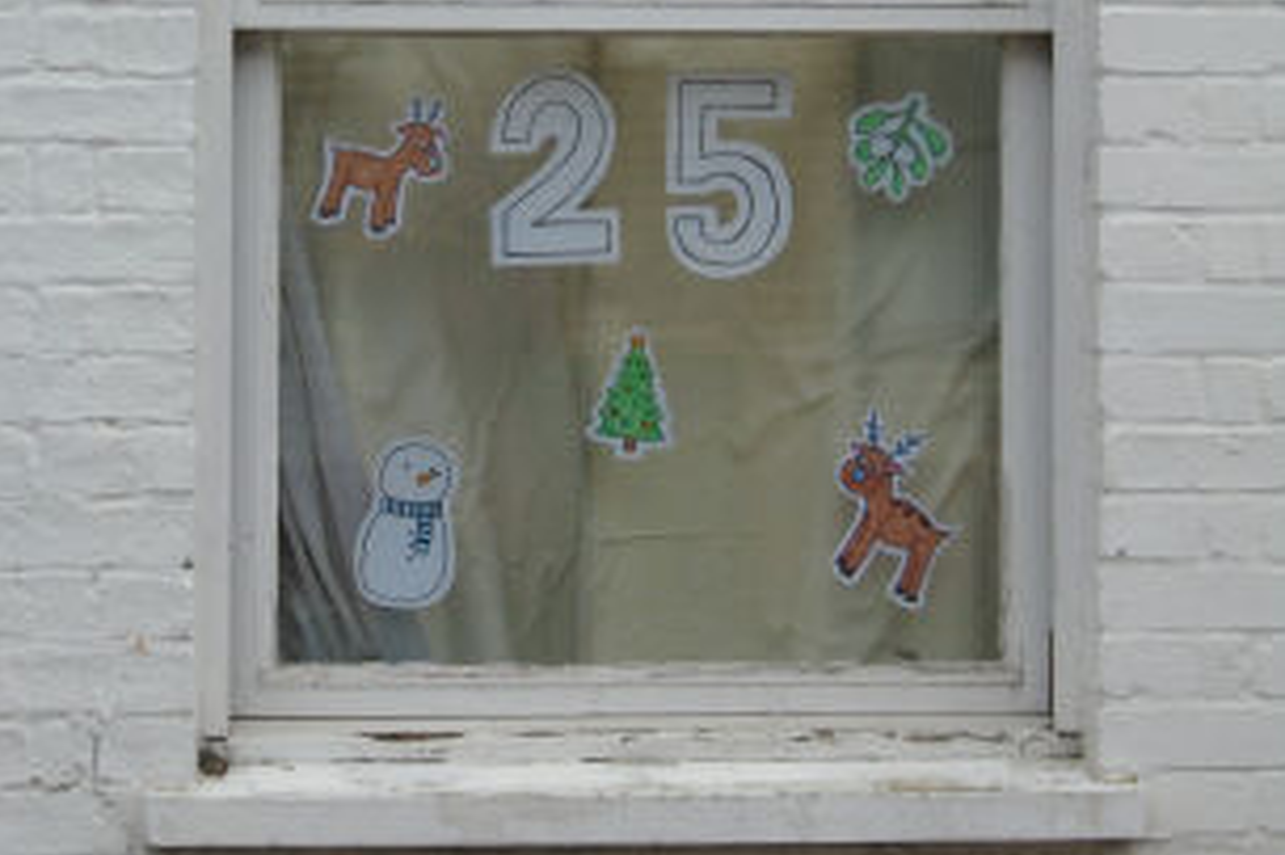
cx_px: 642
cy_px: 42
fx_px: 3960
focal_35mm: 111
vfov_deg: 12.2
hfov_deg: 18.4
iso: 250
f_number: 6.1
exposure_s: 1/125
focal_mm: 14
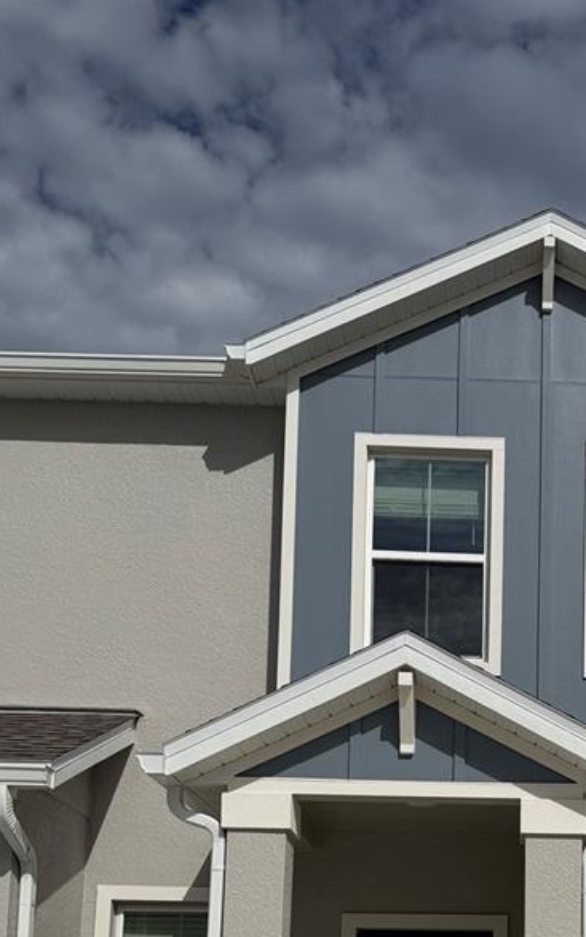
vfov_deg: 35.7
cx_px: 559
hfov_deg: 24.0
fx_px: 1328
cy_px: 900
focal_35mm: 52
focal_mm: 6.76
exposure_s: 1/17544
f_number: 1.78
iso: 50
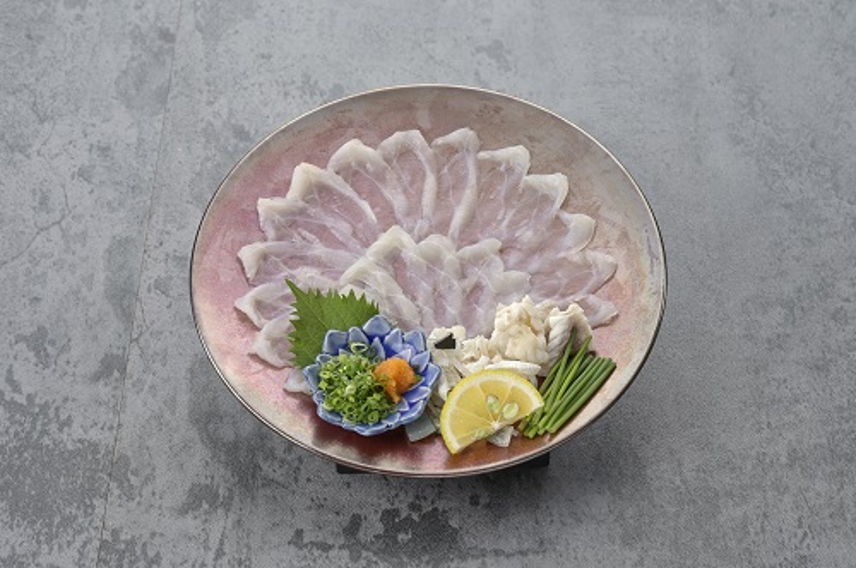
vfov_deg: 14.2
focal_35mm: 96
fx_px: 2280
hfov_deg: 21.3
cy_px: 284
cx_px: 428
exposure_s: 1/200
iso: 200
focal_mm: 96
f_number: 16
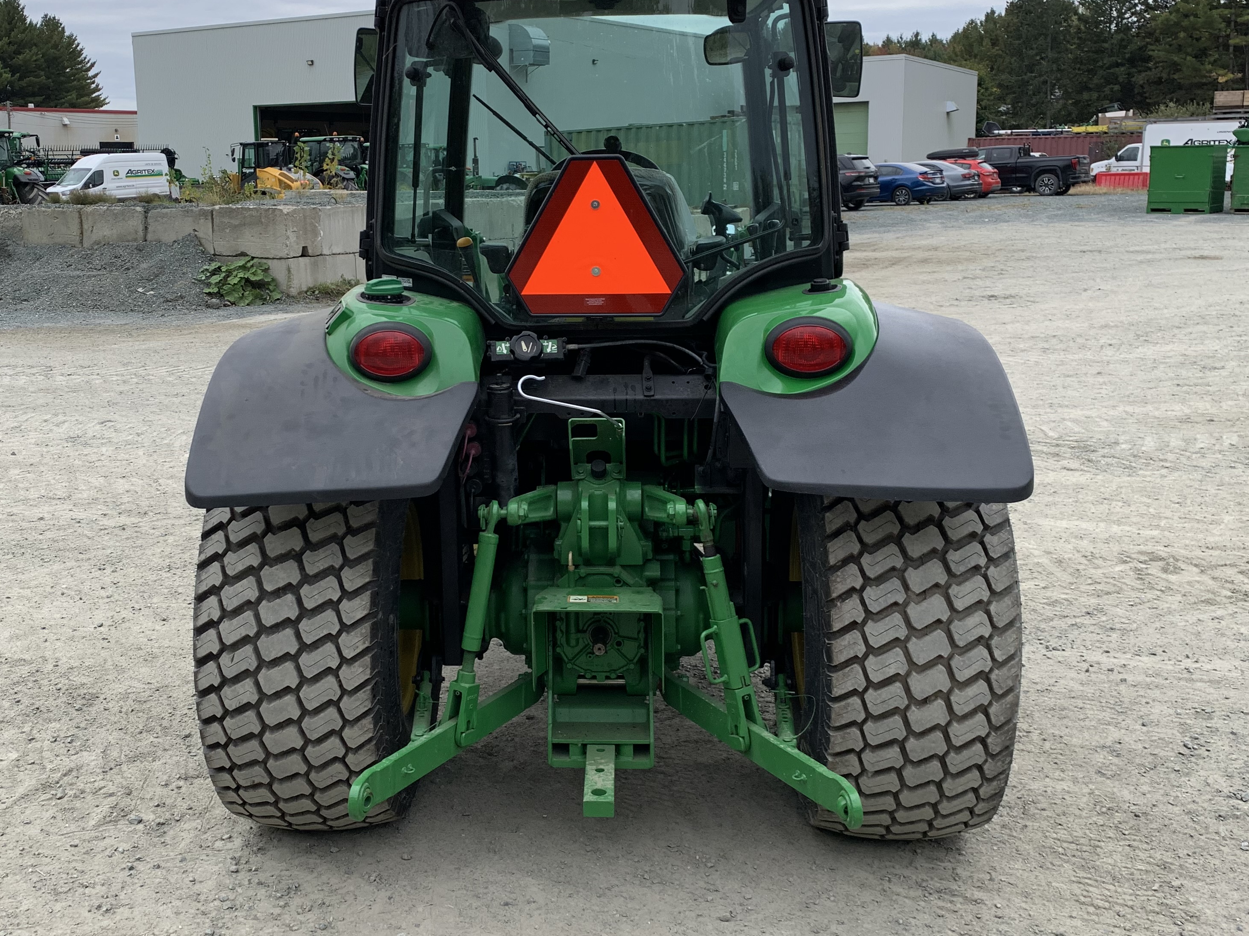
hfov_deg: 51.2
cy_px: 405
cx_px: 534
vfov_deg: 39.6
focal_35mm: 36
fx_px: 1299
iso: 25
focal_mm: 4.25
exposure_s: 1/894
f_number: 1.8
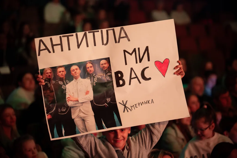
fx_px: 869
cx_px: 118
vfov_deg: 10.4
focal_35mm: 132
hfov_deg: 15.5
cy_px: 79
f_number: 3.2
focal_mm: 132
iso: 3200
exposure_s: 1/100
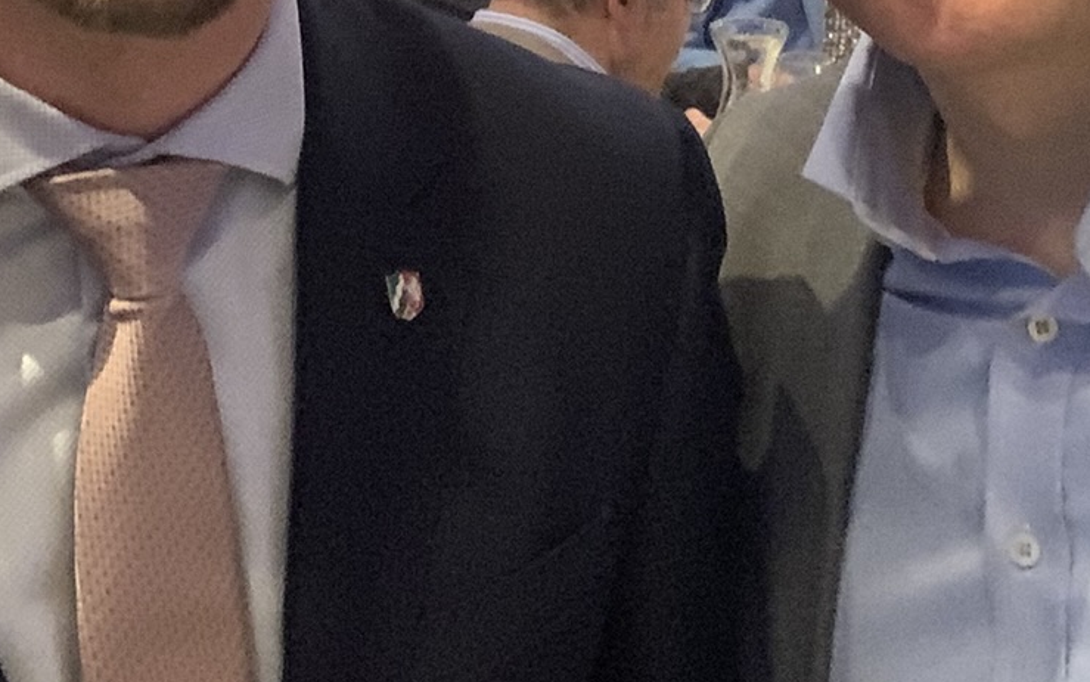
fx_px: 2793
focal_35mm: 94
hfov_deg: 22.0
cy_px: -195
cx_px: 388
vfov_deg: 13.4
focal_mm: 2.87
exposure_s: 1/25
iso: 320
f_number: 2.2
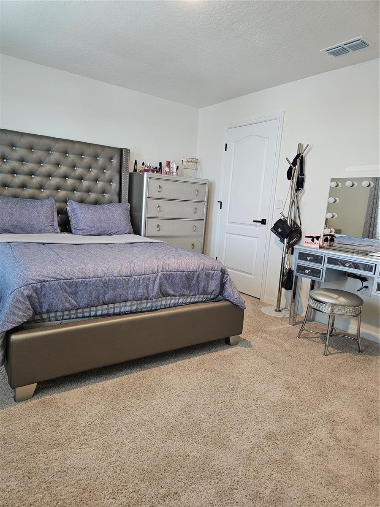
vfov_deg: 73.9
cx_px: 190
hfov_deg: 58.9
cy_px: 254
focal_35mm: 23
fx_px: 337
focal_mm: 6.3
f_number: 1.7
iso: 640
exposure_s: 1/120
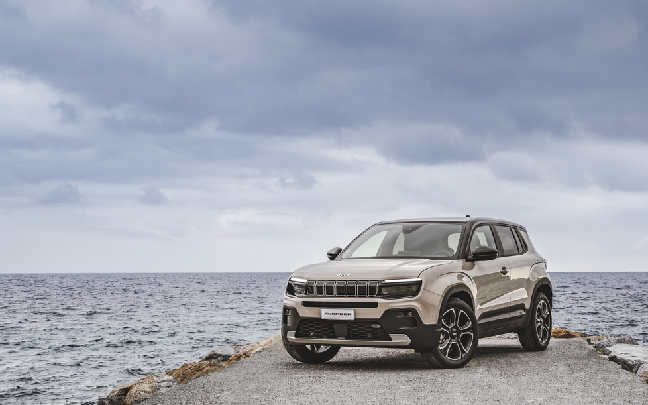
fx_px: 1059
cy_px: 254
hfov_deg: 34.0
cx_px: 347
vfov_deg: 21.6
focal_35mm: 60
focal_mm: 45
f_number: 7.1
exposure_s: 1/160
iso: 100
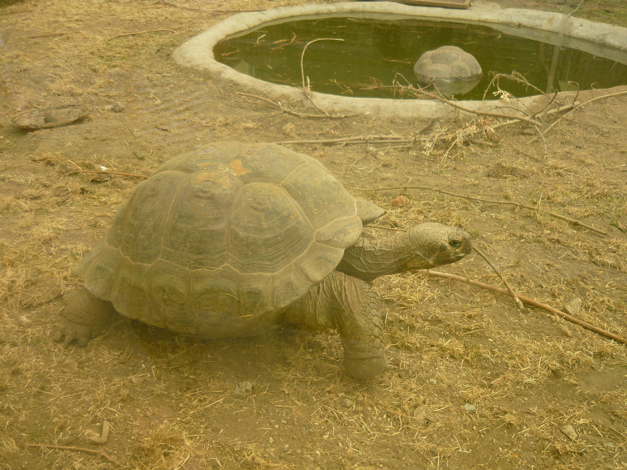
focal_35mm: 33
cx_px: 314
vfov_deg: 42.9
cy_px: 235
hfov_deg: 55.4
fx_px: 598
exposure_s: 1/250
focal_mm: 5.5
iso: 100
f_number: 2.8
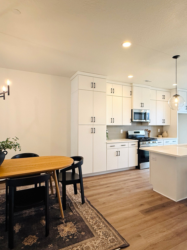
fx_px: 137
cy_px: 124
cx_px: 96
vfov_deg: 84.7
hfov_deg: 68.7
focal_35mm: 19
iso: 160
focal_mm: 2.22
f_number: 2.2
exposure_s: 1/120
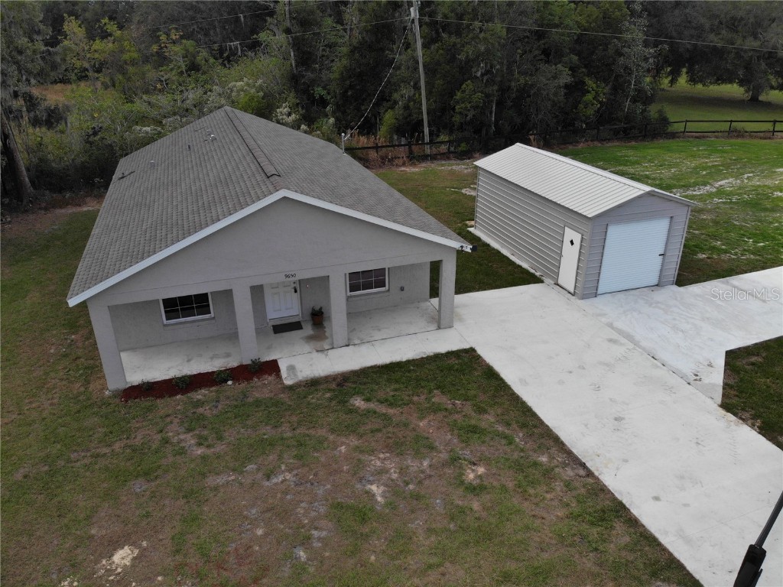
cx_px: 392
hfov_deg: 71.6
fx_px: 543
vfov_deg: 56.8
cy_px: 294
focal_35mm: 24
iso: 125
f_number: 2.8
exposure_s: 1/30
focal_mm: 4.5
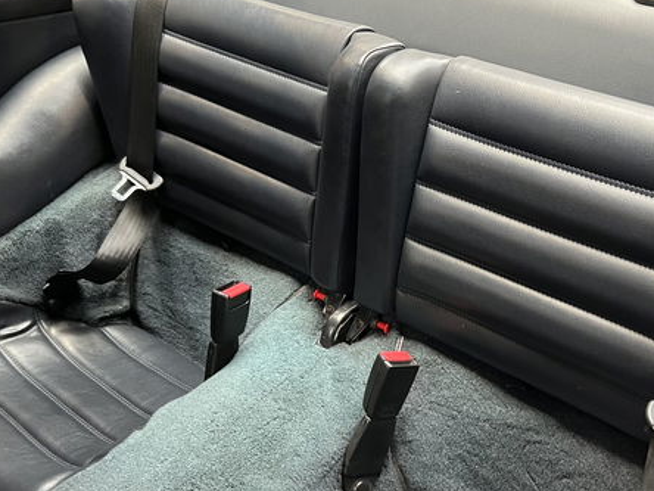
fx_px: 850
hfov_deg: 42.0
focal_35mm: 45
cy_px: 296
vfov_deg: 32.1
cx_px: 362
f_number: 1.5
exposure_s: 1/60
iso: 400
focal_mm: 5.7
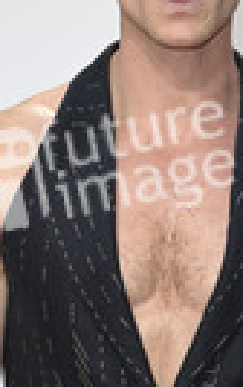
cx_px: 171
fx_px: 2633
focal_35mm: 249
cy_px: 315
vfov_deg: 8.4
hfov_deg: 5.3
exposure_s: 1/250
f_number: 6.3
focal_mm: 82
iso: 640
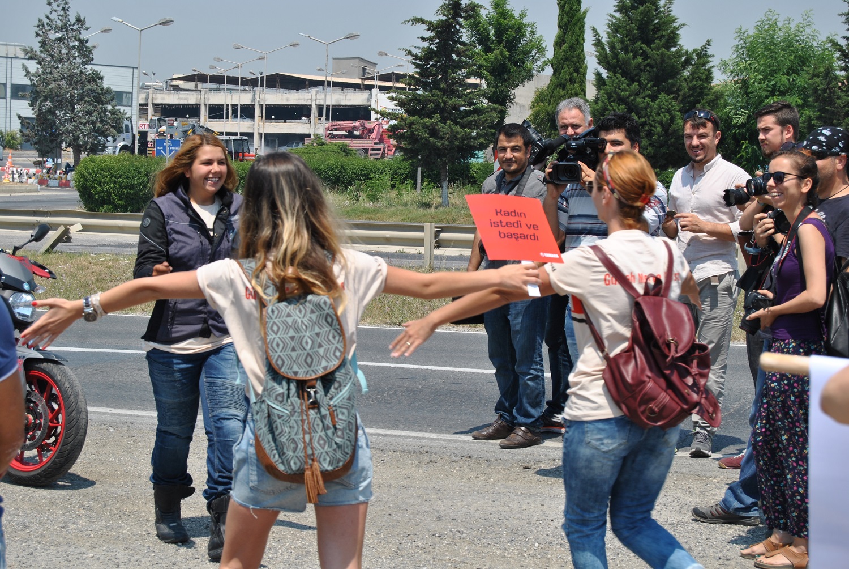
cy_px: 284
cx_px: 424
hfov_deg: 24.6
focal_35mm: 82
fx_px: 1948
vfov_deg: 16.6
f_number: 9
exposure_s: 1/320
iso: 100
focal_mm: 55
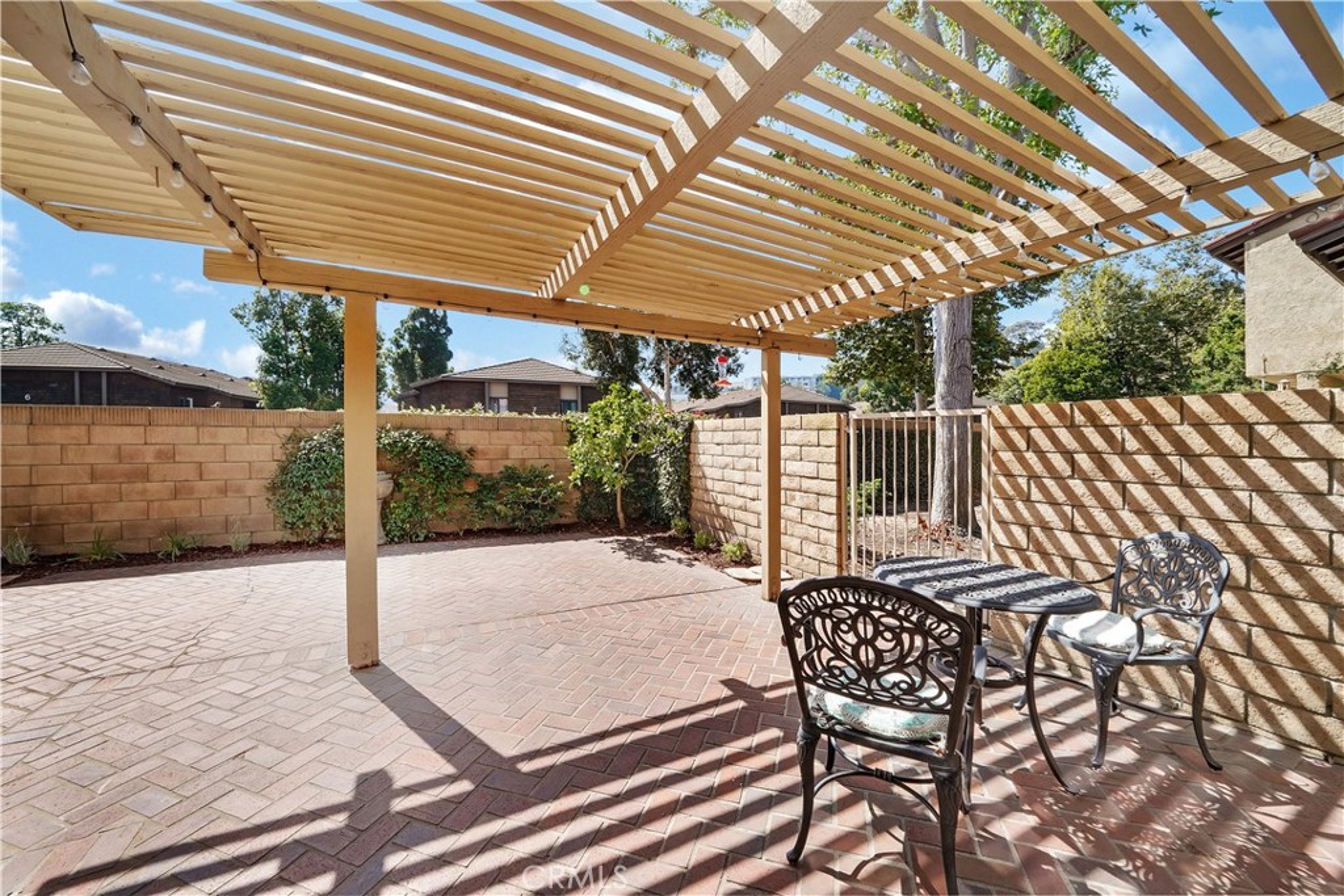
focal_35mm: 12
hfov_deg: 112.6
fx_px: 448
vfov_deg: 90.0
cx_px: 672
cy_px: 448
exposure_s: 1/30
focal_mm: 12
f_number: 16
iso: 125
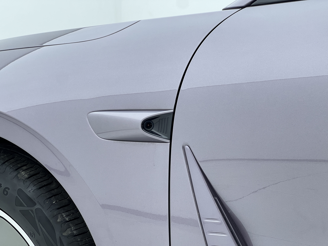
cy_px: 123
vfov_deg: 19.1
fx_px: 730
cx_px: 164
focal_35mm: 77
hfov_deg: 25.3
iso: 125
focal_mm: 9
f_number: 2.8
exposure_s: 1/100
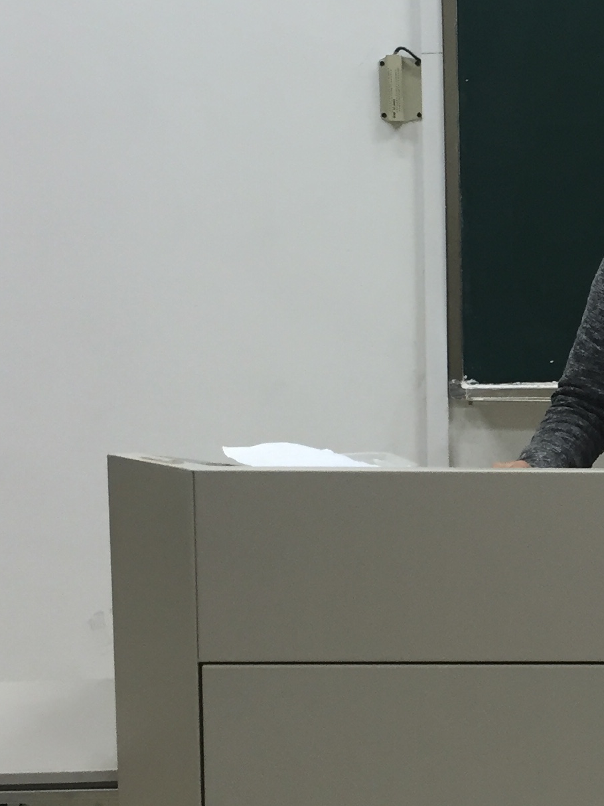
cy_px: 435
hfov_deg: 17.9
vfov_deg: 25.0
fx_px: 1815
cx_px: 729
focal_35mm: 78
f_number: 2.2
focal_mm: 4.15
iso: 100
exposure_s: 1/33
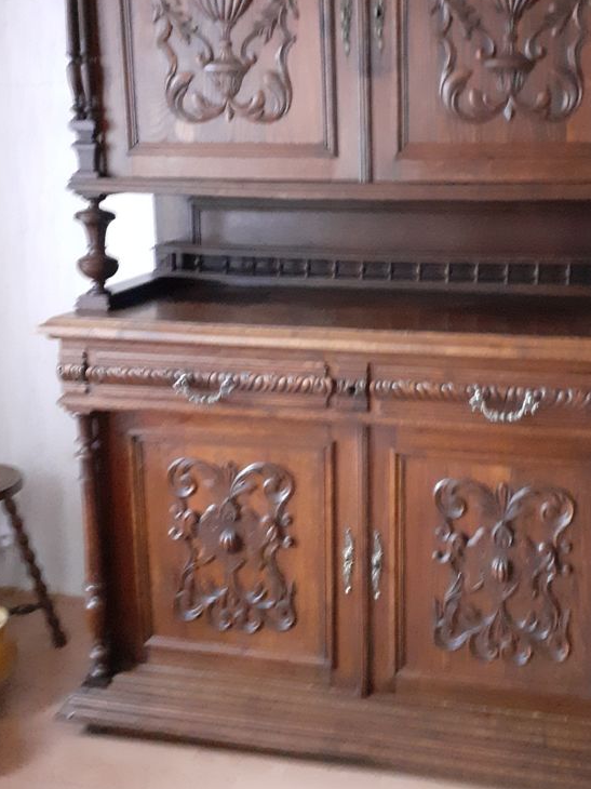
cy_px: 284
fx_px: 843
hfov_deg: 38.2
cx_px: 400
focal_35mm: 37
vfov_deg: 49.5
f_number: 1.9
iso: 1000
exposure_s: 1/20
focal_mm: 3.6
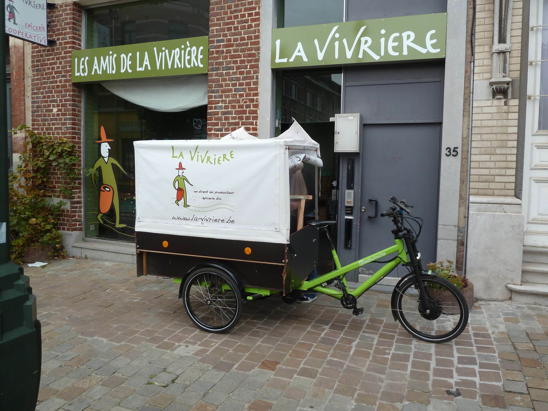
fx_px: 396
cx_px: 274
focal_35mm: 25
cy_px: 206
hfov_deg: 69.4
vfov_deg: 54.9
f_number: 4
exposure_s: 1/125
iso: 80
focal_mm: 4.1
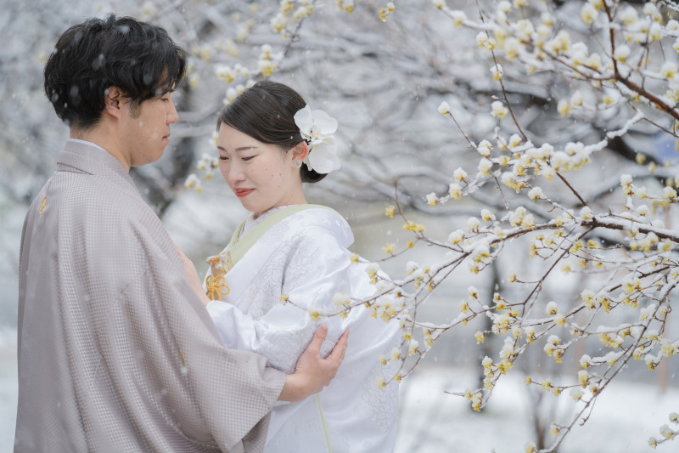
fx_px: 2791
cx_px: 340
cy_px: 226
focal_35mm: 148
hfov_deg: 13.9
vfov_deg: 9.3
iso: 200
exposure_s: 1/320
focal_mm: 148
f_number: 3.5
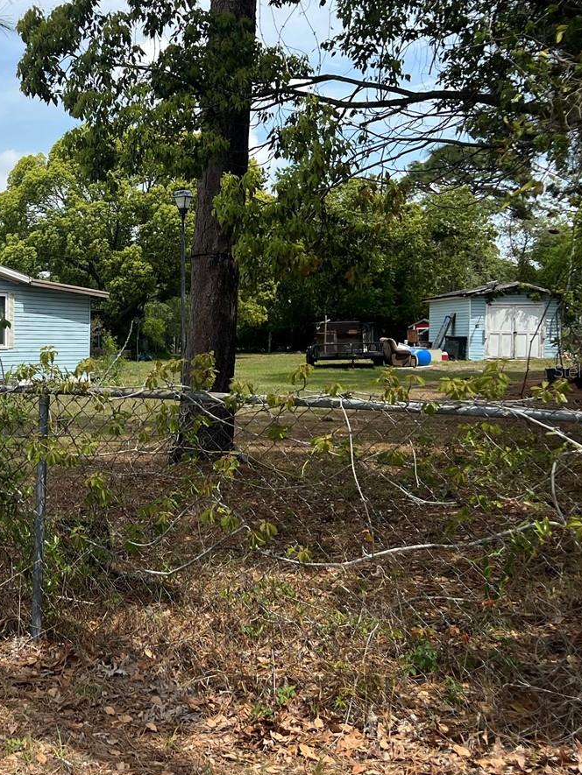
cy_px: 370
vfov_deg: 40.4
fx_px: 1053
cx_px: -65
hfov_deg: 28.0
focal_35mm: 47
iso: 50
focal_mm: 5.7
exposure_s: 1/4444
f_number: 1.5
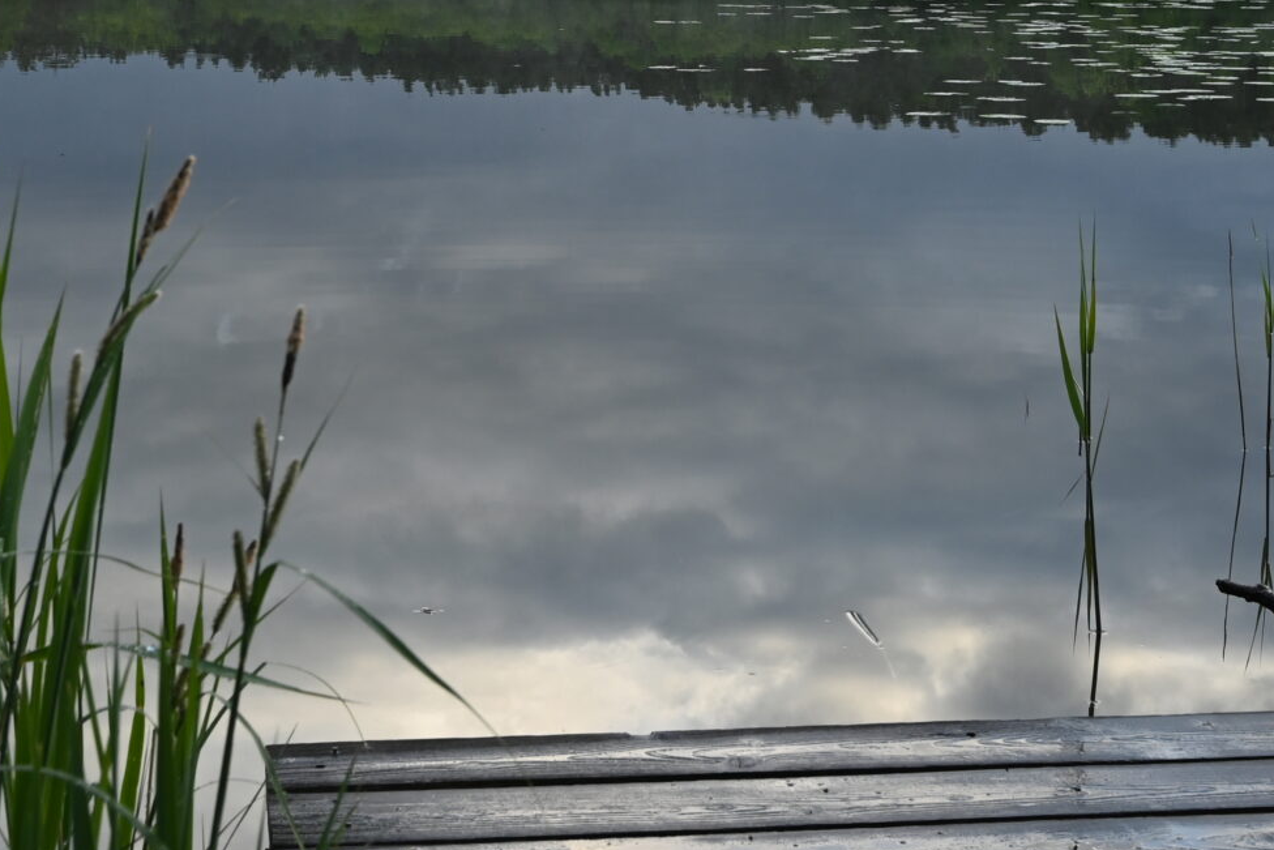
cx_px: 587
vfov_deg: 17.6
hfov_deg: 26.6
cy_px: 14
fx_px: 2690
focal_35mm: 76
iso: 250
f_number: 8
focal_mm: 29
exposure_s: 1/160
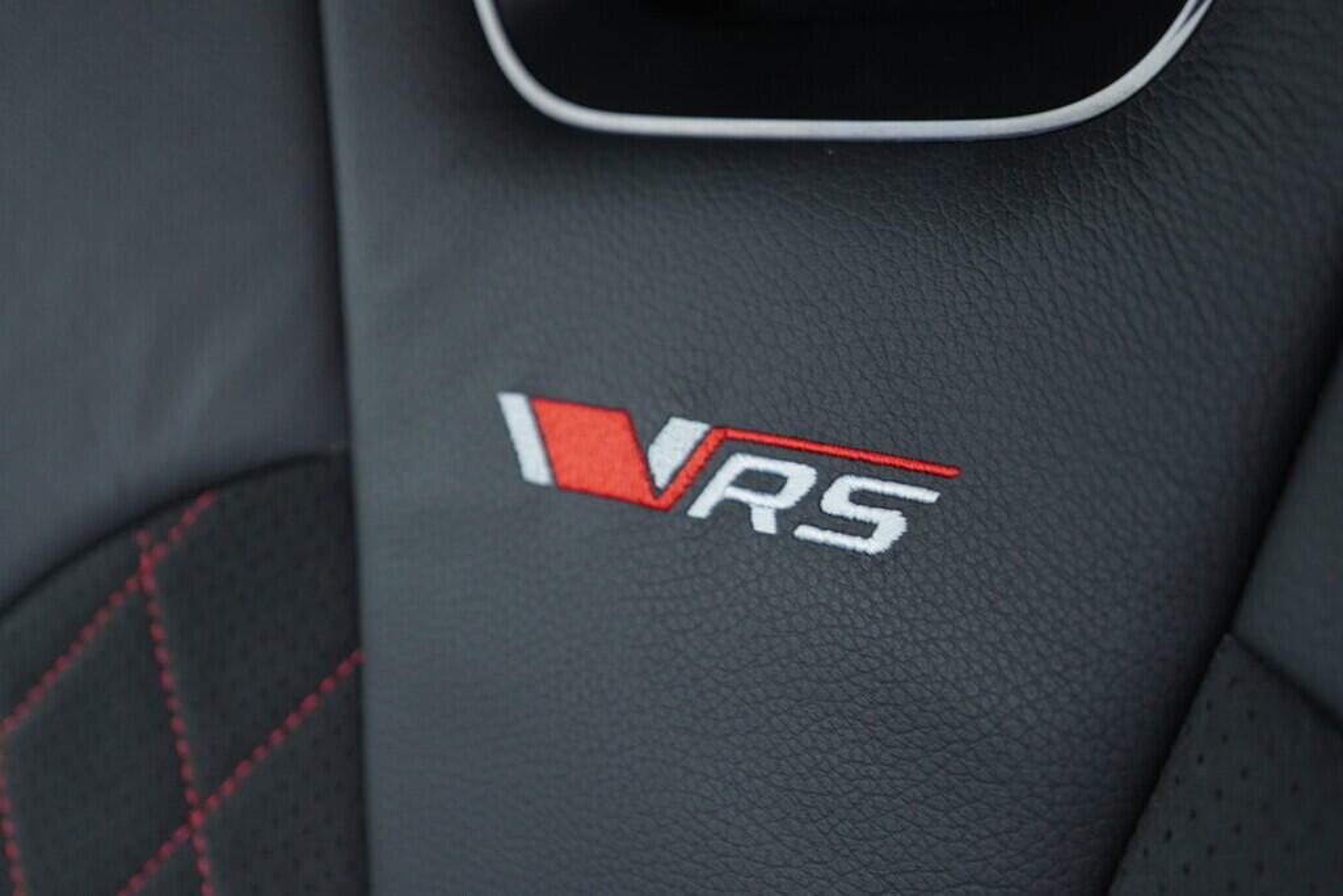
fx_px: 1343
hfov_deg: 53.1
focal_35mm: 36
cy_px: 448
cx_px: 672
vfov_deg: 36.9
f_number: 2.8
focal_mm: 24
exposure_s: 1/40
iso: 500
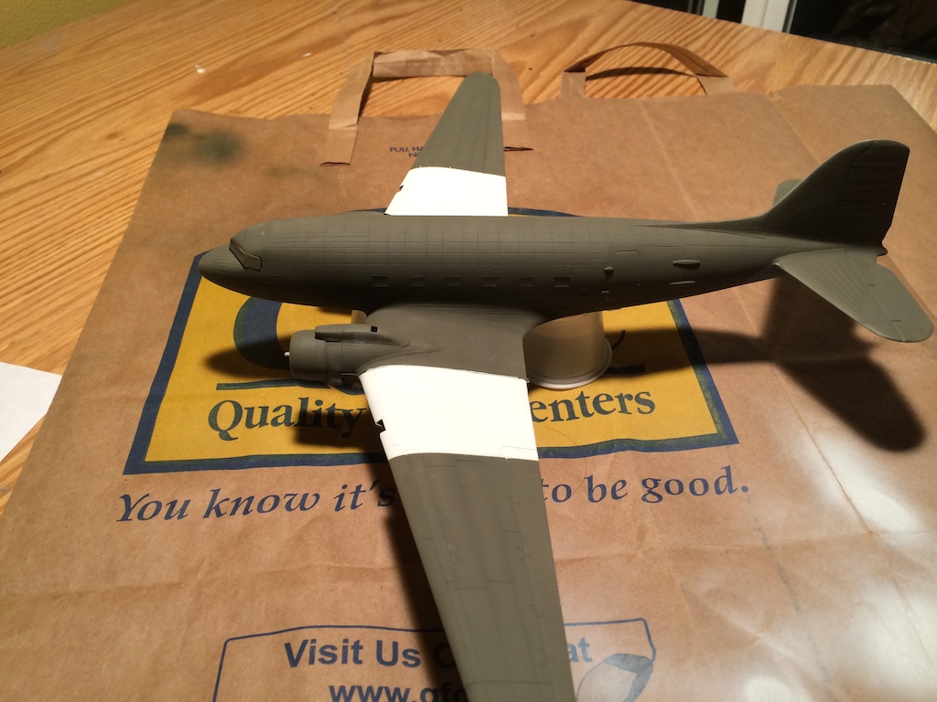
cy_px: 351
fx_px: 812
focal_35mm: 30
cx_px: 468
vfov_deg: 46.8
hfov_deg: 60.0
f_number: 2.2
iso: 100
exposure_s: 1/30
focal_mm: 4.12
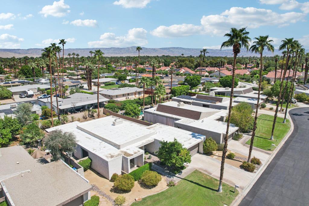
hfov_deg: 78.6
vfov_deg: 57.2
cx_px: 154
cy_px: 103
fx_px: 189
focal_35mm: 22
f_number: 2.8
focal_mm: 8.38
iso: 150
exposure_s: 1/4000
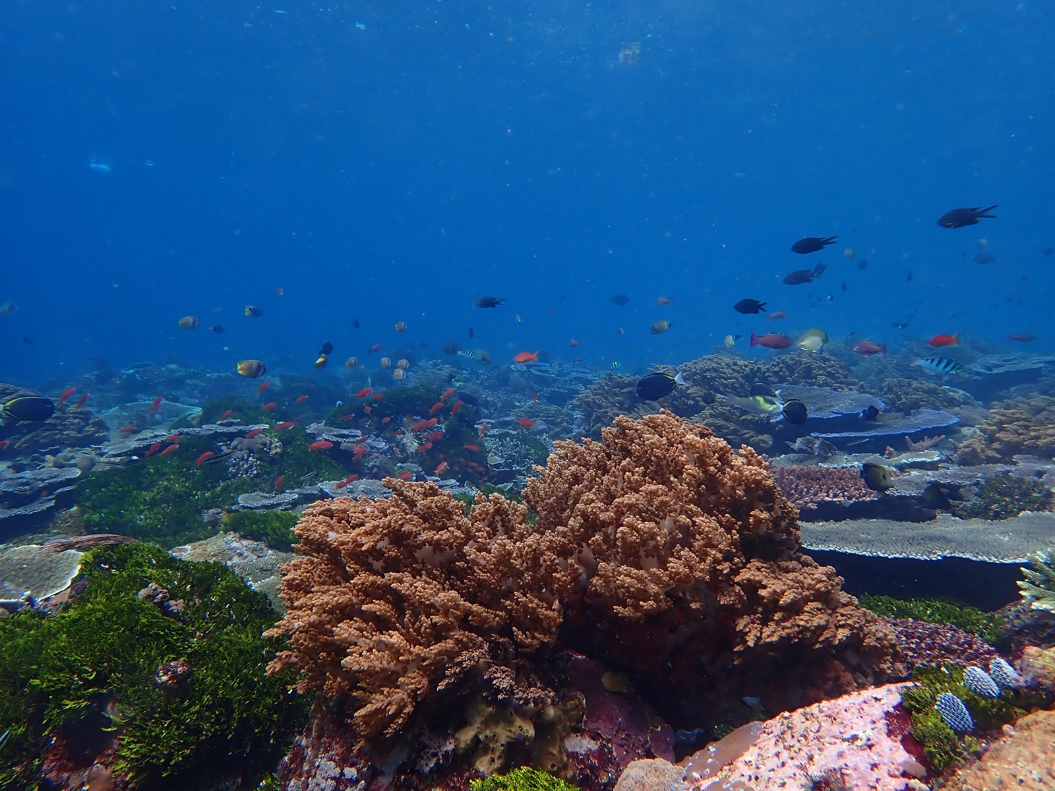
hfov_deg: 69.4
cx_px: 528
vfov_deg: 54.9
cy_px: 396
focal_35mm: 25
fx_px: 762
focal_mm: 4.5
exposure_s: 1/250
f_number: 2.8
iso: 100
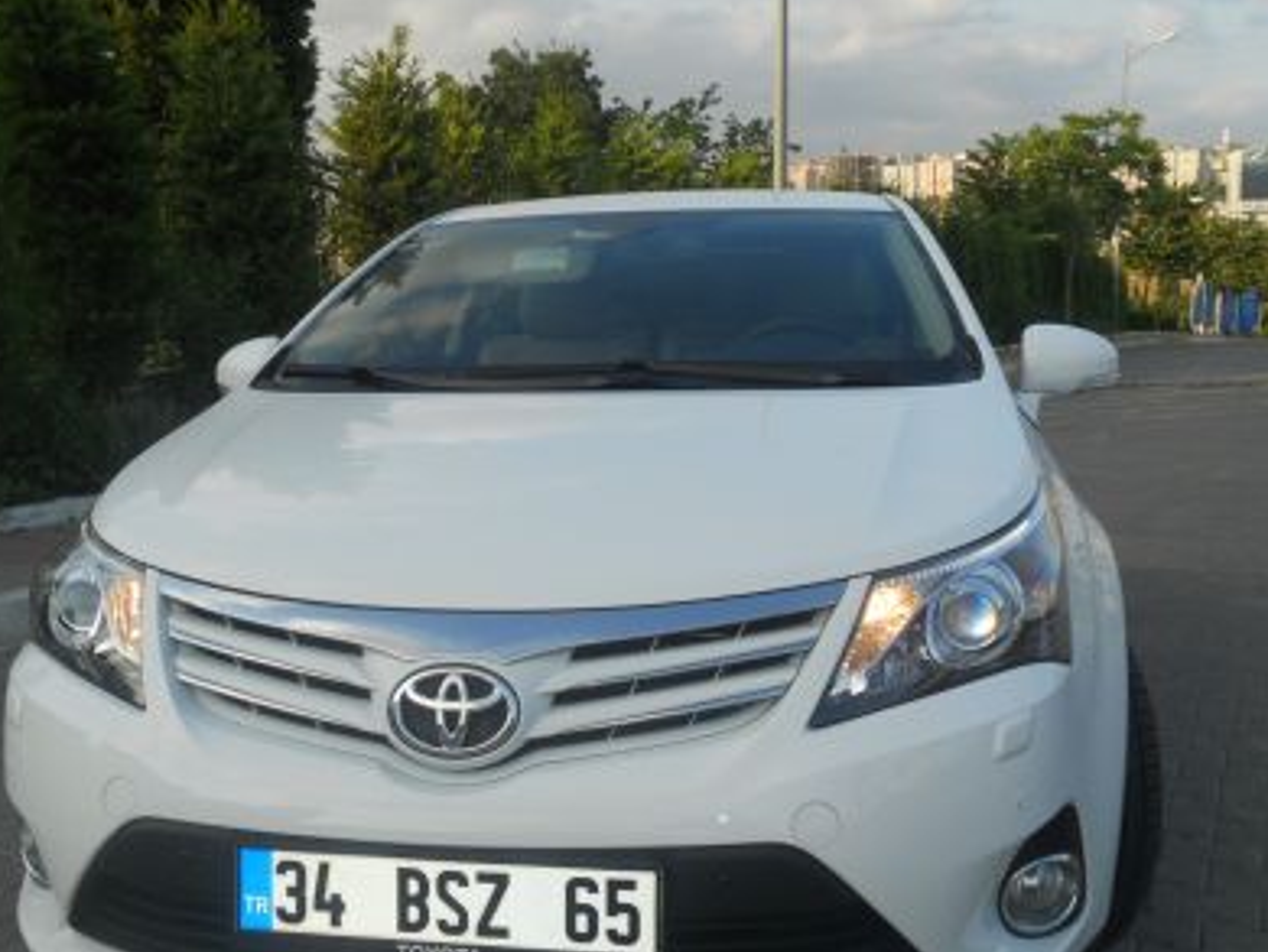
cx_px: 634
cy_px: 528
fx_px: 1503
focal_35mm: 41
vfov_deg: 35.1
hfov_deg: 45.7
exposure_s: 1/500
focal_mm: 5.8
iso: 80
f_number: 3.5
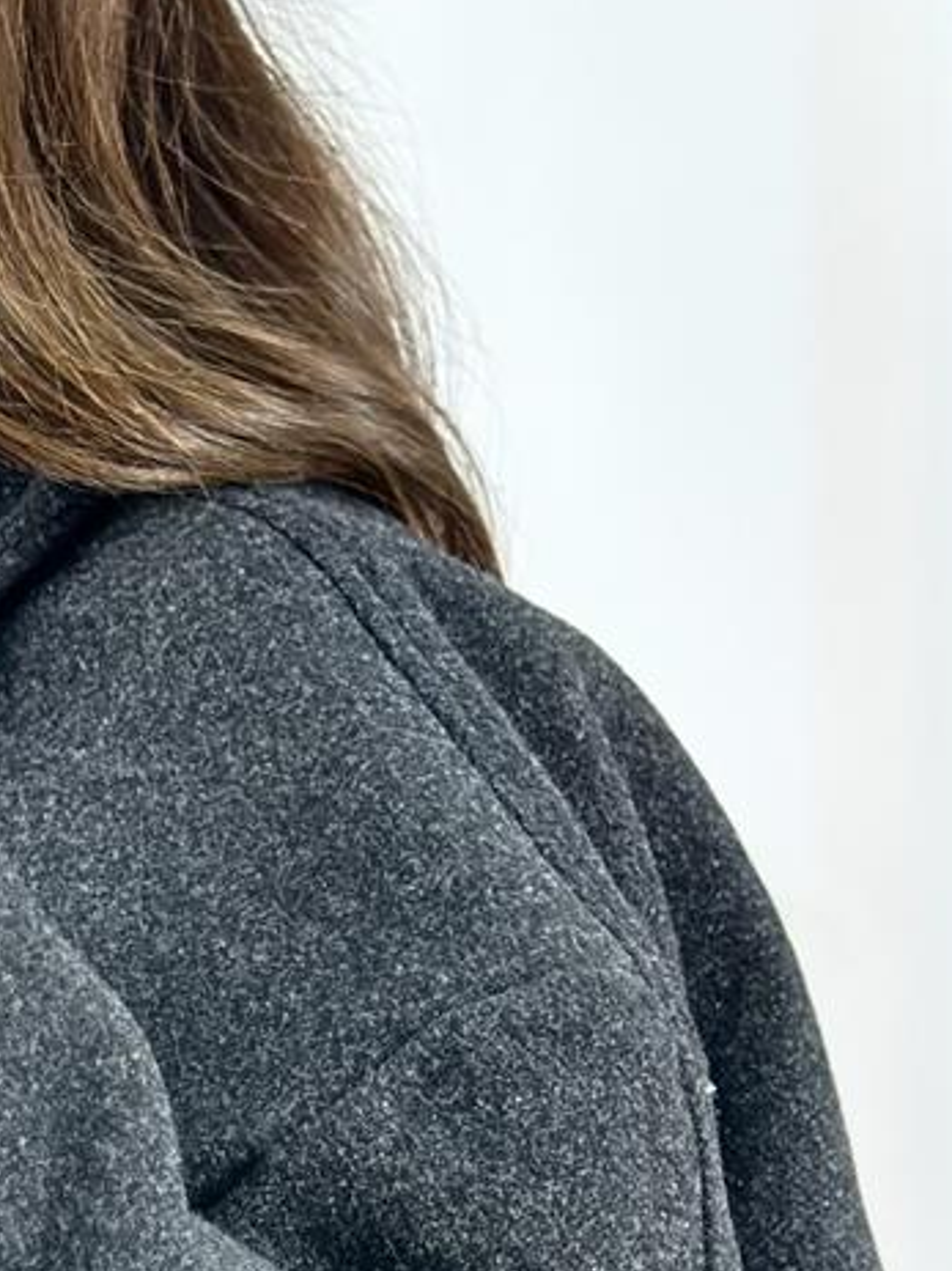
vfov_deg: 11.2
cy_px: 2163
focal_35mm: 166
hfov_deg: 8.8
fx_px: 6090
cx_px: -261
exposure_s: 1/100
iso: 125
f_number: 1.78
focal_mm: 6.86
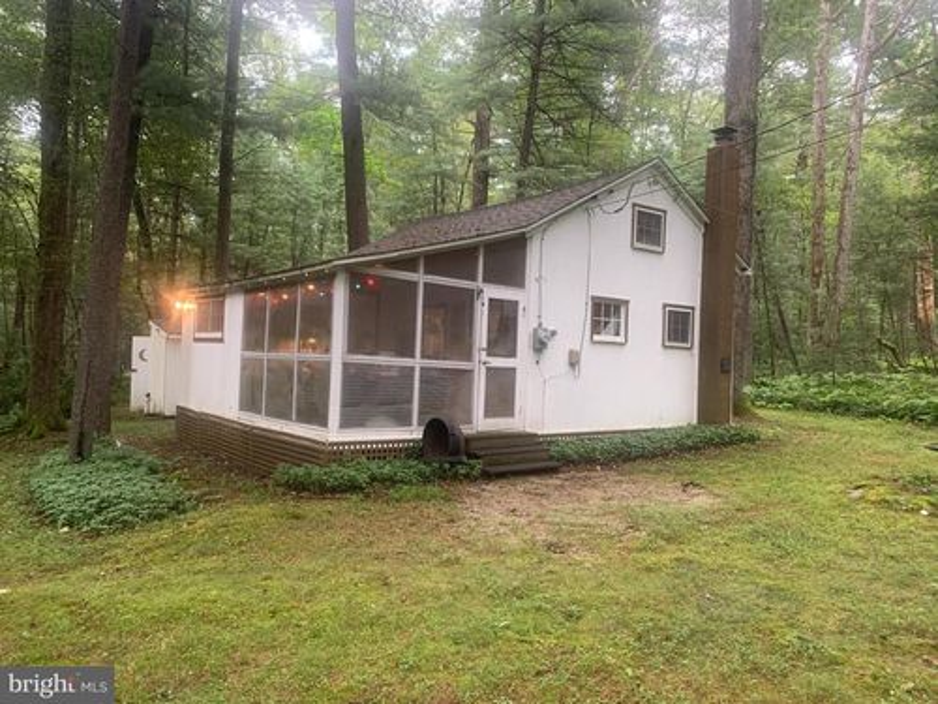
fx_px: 705
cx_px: 469
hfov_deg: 67.3
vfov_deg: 53.1
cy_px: 352
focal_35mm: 26
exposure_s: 1/60
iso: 125
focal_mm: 4.25
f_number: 1.8
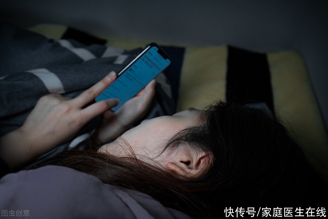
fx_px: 319
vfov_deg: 37.9
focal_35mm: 35
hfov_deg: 54.4
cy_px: 110
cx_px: 164
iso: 500
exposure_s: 1/125
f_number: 4
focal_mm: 35
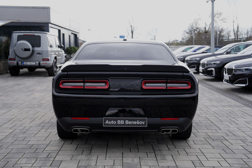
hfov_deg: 39.6
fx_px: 350
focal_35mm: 50
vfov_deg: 27.0
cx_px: 126
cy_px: 84
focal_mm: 50
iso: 100
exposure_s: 1/80
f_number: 4
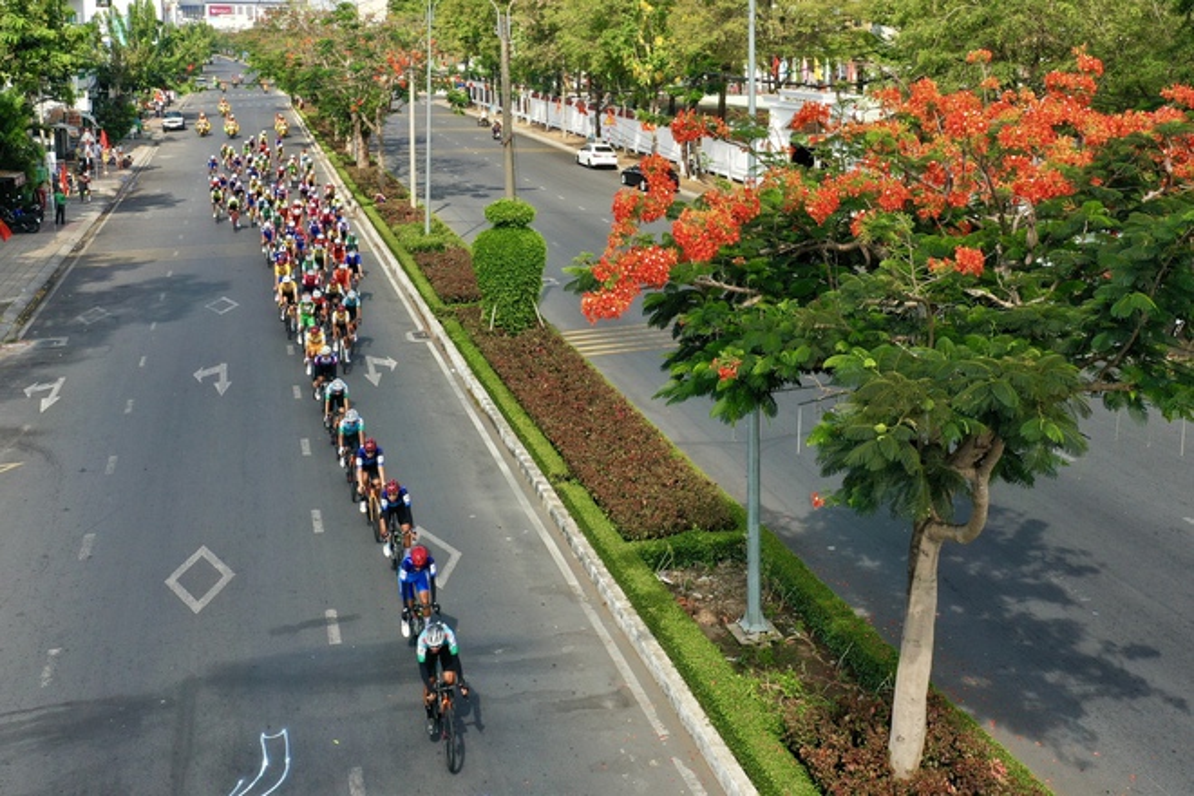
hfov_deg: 65.5
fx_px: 929
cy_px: 398
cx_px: 597
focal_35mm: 28
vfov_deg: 46.4
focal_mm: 10.26
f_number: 5.6
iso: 100
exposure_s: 1/400
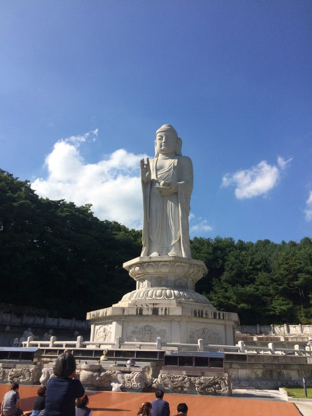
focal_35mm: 29
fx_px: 349
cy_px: 208
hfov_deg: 48.2
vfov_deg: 61.7
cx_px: 156
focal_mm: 4.15
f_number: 2.2
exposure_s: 1/2564
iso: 32
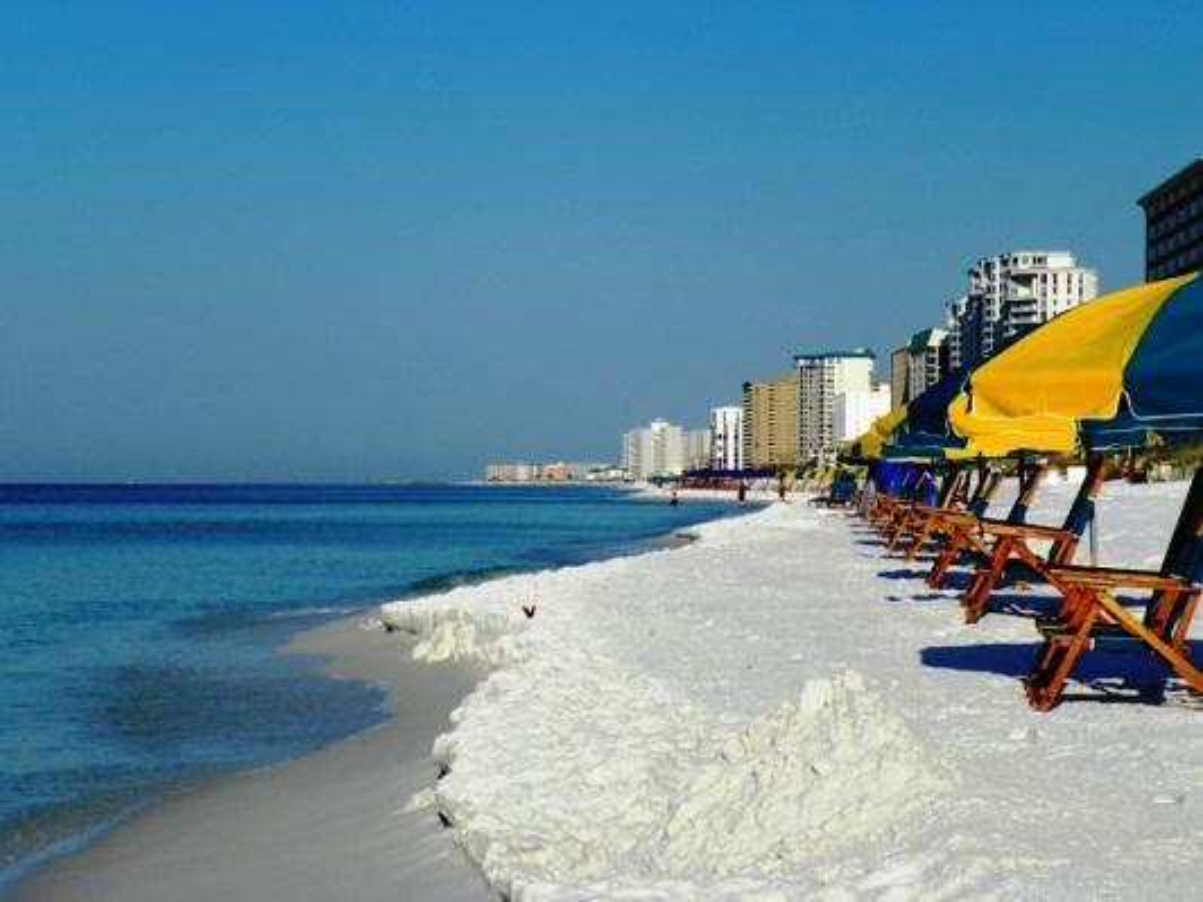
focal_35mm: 95
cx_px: 602
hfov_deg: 20.7
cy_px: 451
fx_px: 3302
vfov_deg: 15.6
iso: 64
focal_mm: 16.9
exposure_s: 1/800
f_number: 5.6
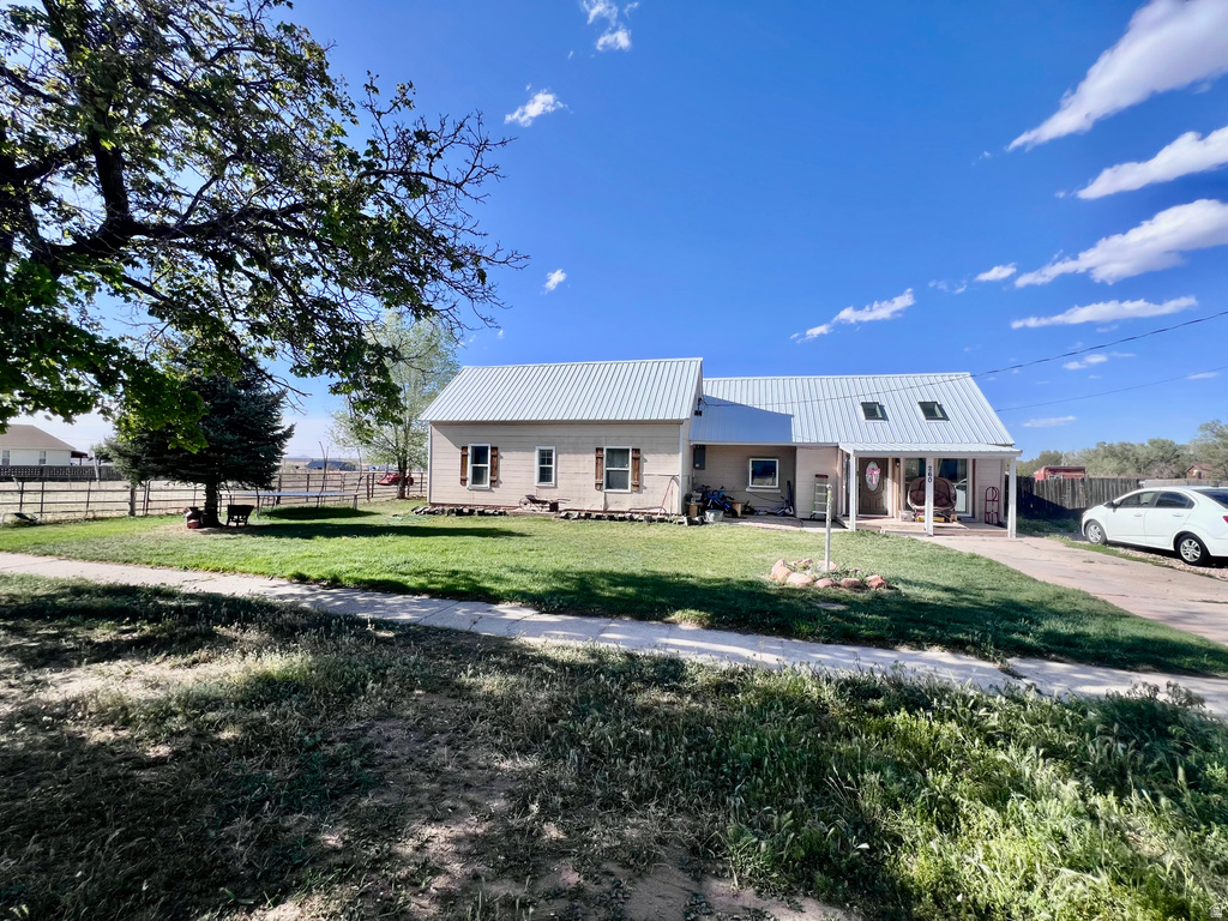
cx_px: 614
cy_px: 460
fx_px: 461
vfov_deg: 89.9
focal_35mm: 13
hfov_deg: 106.2
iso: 32
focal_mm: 1.57
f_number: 1.8
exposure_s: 1/1698
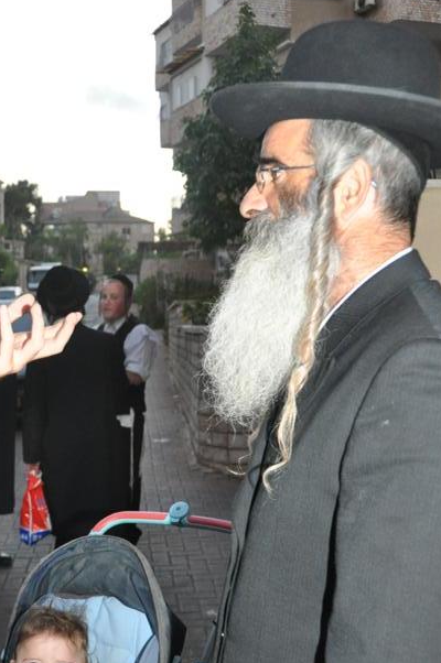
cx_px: 98
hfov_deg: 26.0
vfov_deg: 38.7
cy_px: 411
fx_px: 939
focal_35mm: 51
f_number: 4
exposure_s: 1/60
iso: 800
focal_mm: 20
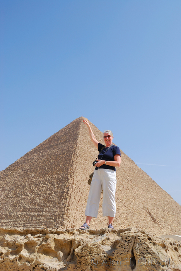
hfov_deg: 40.0
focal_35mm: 33
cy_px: 136
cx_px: 90
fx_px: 248
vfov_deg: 57.2
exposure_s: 1/250
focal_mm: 22
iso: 100
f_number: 8
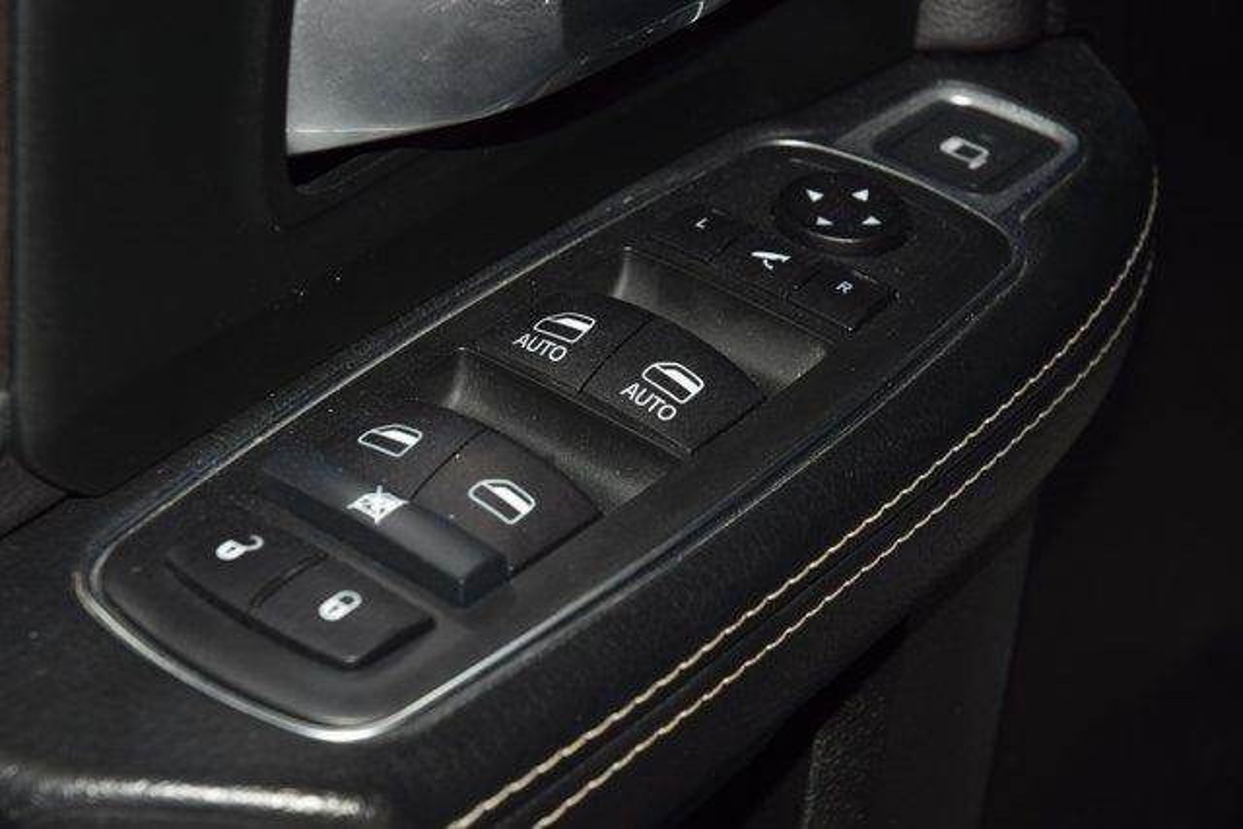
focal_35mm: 105
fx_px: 3626
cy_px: 414
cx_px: 622
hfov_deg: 19.5
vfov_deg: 13.0
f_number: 8
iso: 100
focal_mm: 70
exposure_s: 1/125
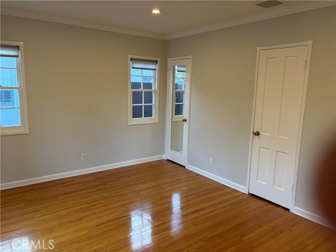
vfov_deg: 53.1
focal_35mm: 26
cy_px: 126
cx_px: 168
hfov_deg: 67.3
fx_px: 252
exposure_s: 1/120
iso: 125
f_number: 1.6
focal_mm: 5.96
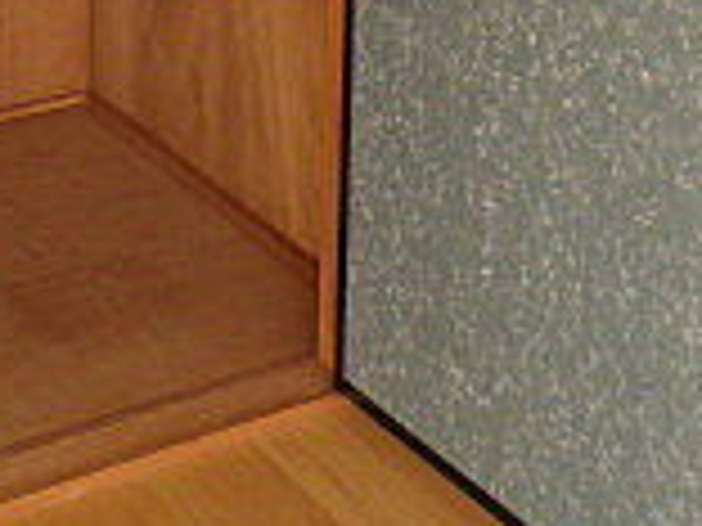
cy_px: -279
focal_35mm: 107
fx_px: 2170
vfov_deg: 13.0
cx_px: 302
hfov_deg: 18.4
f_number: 2.8
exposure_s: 1/50
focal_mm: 4.7
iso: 64
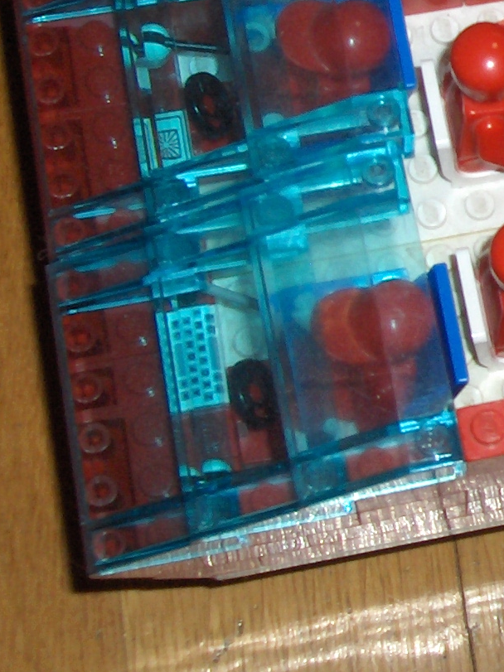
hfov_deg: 11.2
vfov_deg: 15.6
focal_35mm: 125
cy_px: 114
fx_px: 2427
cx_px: 860
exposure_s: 1/60
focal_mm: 7.4
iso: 100
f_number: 4.8
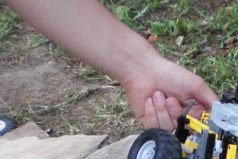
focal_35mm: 133
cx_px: 227
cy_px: 181
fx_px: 879
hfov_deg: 15.2
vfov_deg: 10.2
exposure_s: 1/60
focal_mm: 6.3
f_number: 3.1
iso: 200
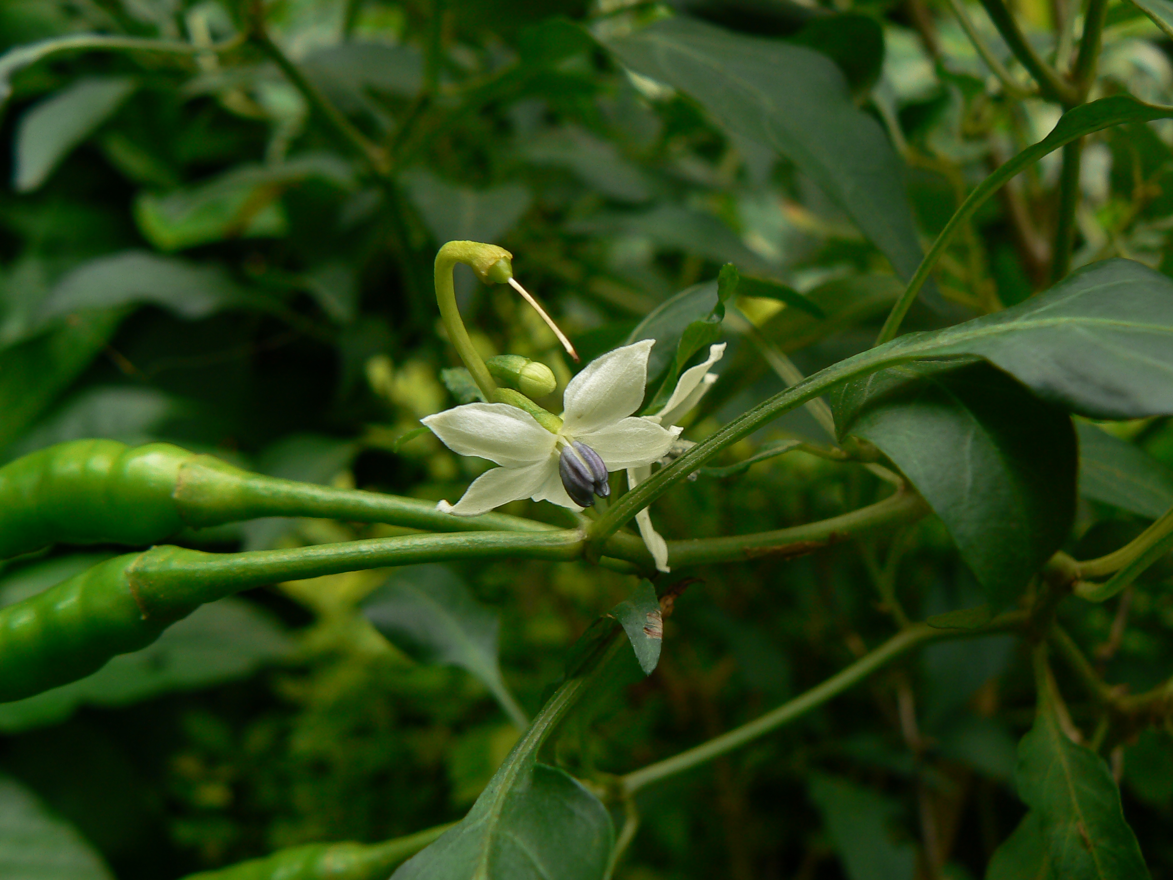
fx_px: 1220
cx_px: 586
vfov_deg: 39.7
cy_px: 440
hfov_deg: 51.4
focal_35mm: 36
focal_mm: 6
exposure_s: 1/100
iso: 80
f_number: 4
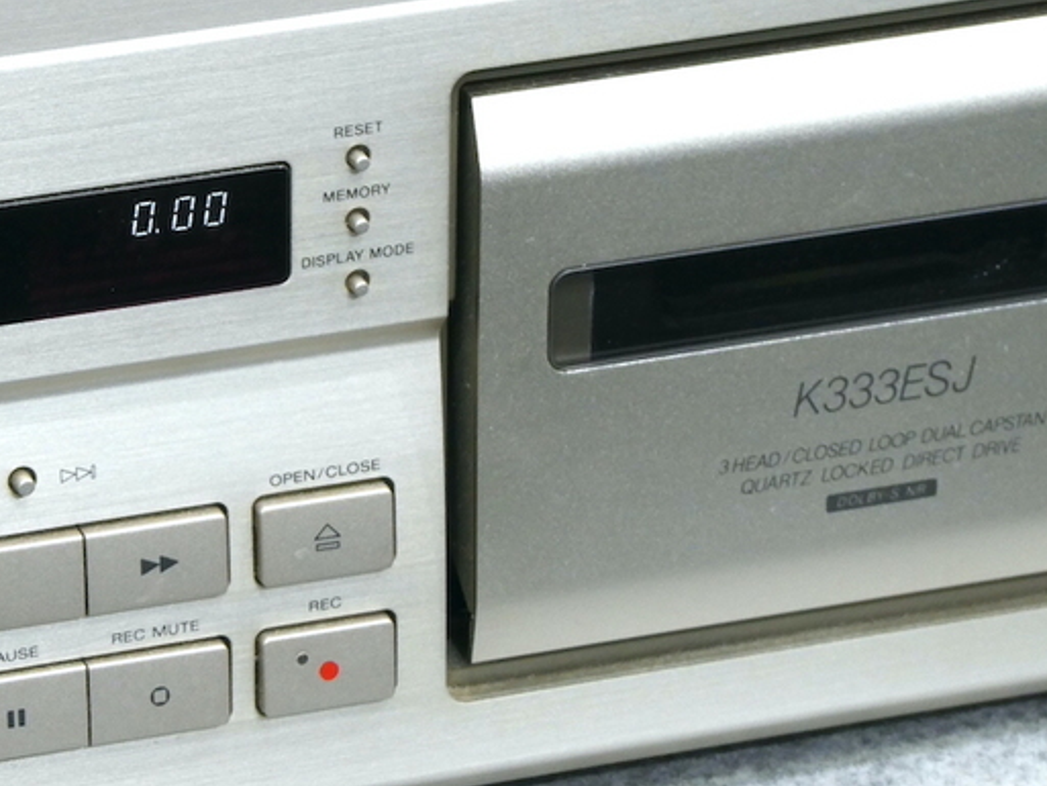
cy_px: 439
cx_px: 73
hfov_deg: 9.2
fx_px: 6504
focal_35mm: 215
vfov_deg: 6.9
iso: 200
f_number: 5.1
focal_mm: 20.6
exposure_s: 1/13
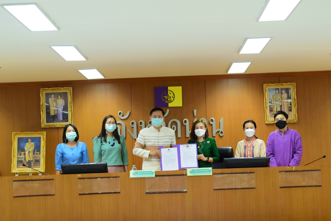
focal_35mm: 75
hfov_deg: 27.0
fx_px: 690
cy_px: 110
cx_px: 166
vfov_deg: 18.2
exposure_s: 1/200
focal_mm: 50
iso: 1000
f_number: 3.2
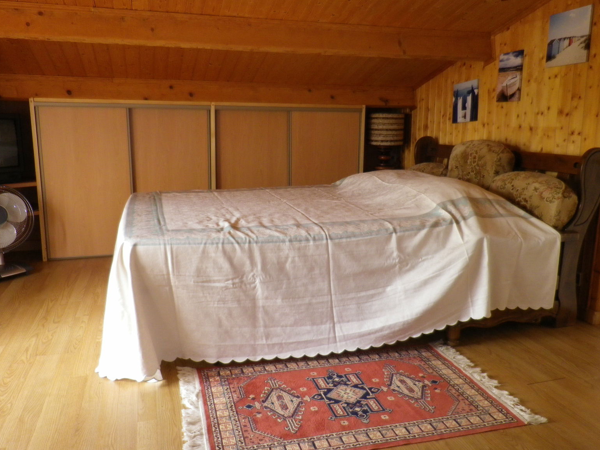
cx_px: 305
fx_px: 503
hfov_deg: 61.7
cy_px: 219
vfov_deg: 48.2
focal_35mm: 29
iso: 200
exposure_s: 1/50
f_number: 3.2
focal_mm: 5
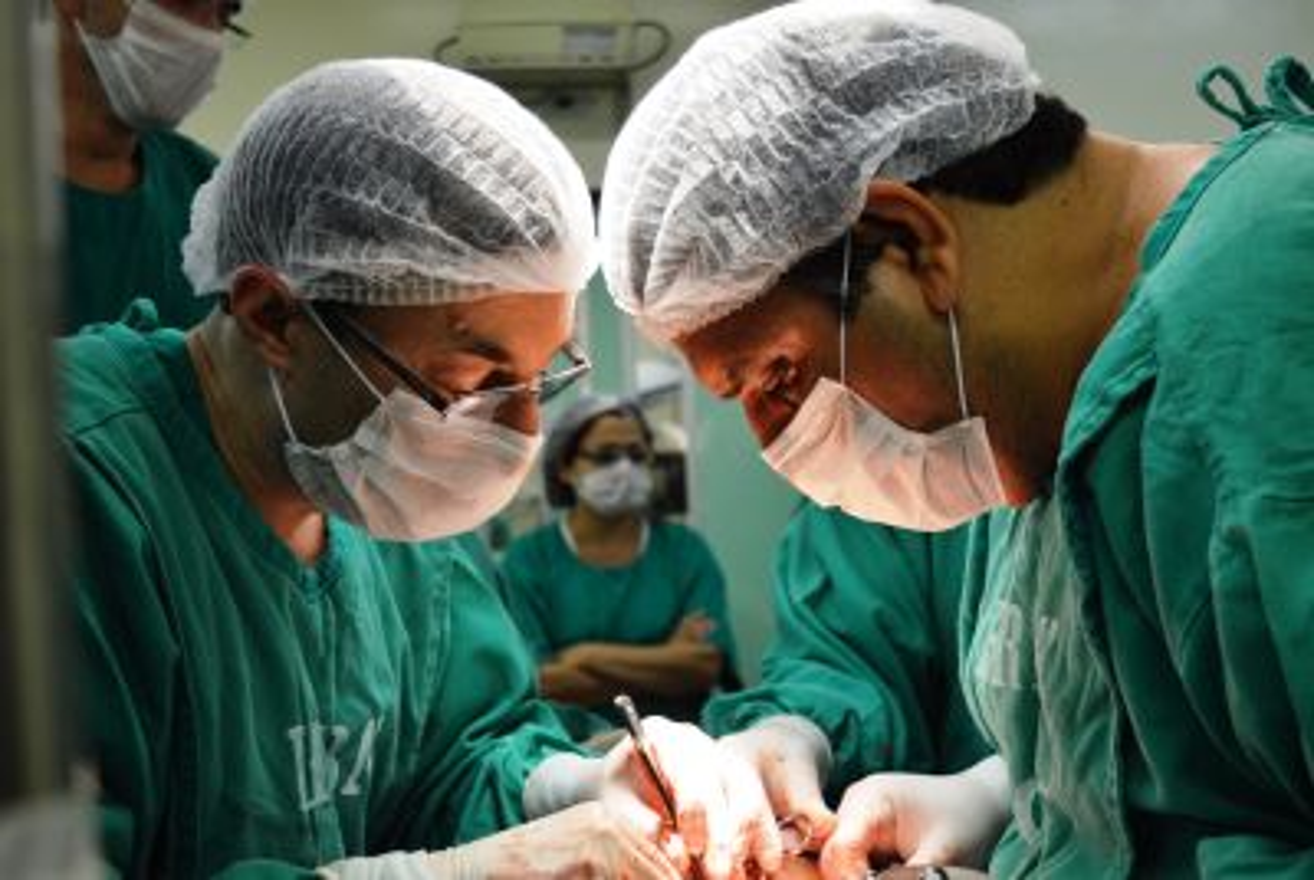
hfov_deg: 46.3
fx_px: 1535
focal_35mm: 42
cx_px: 657
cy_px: 440
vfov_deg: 32.0
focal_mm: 28
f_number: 4.2
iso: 400
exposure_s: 1/50
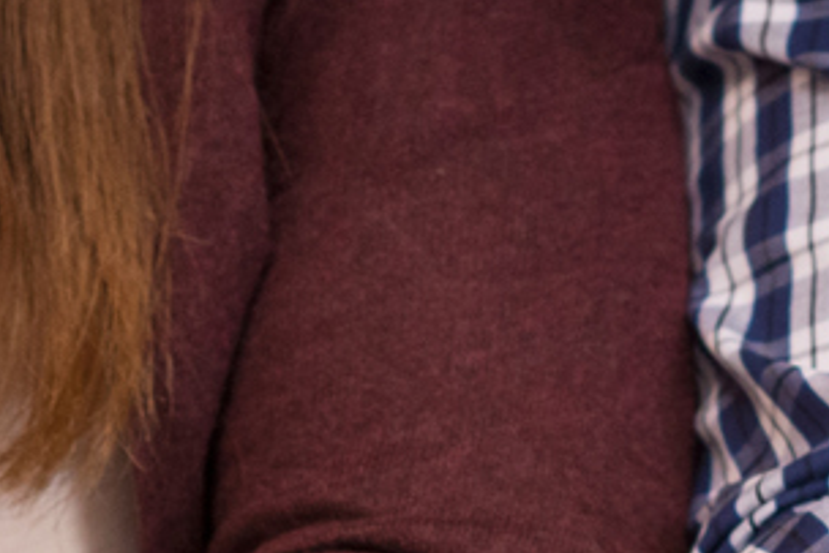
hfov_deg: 3.5
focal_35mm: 593
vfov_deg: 2.3
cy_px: -375
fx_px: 13661
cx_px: 830
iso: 400
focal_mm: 85
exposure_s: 1/160
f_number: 4
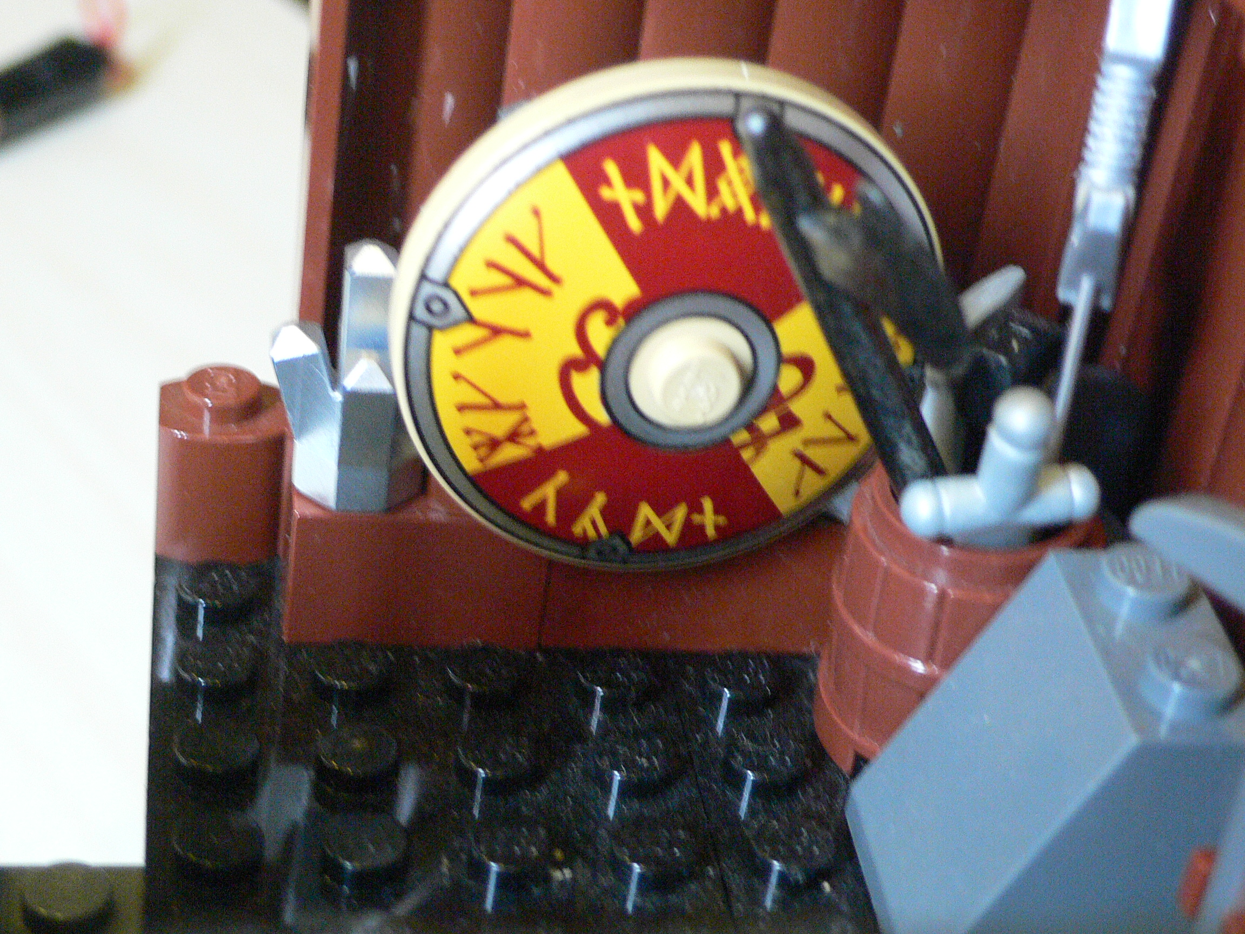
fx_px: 2410
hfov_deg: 29.0
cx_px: 622
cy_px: 467
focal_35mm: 67
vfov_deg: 21.9
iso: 200
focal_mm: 10
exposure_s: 1/15
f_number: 3.6
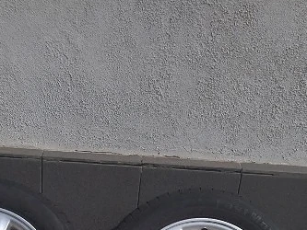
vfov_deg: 17.0
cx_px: 99
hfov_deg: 24.0
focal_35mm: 81
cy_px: 310
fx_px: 719
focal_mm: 4.74
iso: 101
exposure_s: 1/10000
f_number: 1.79
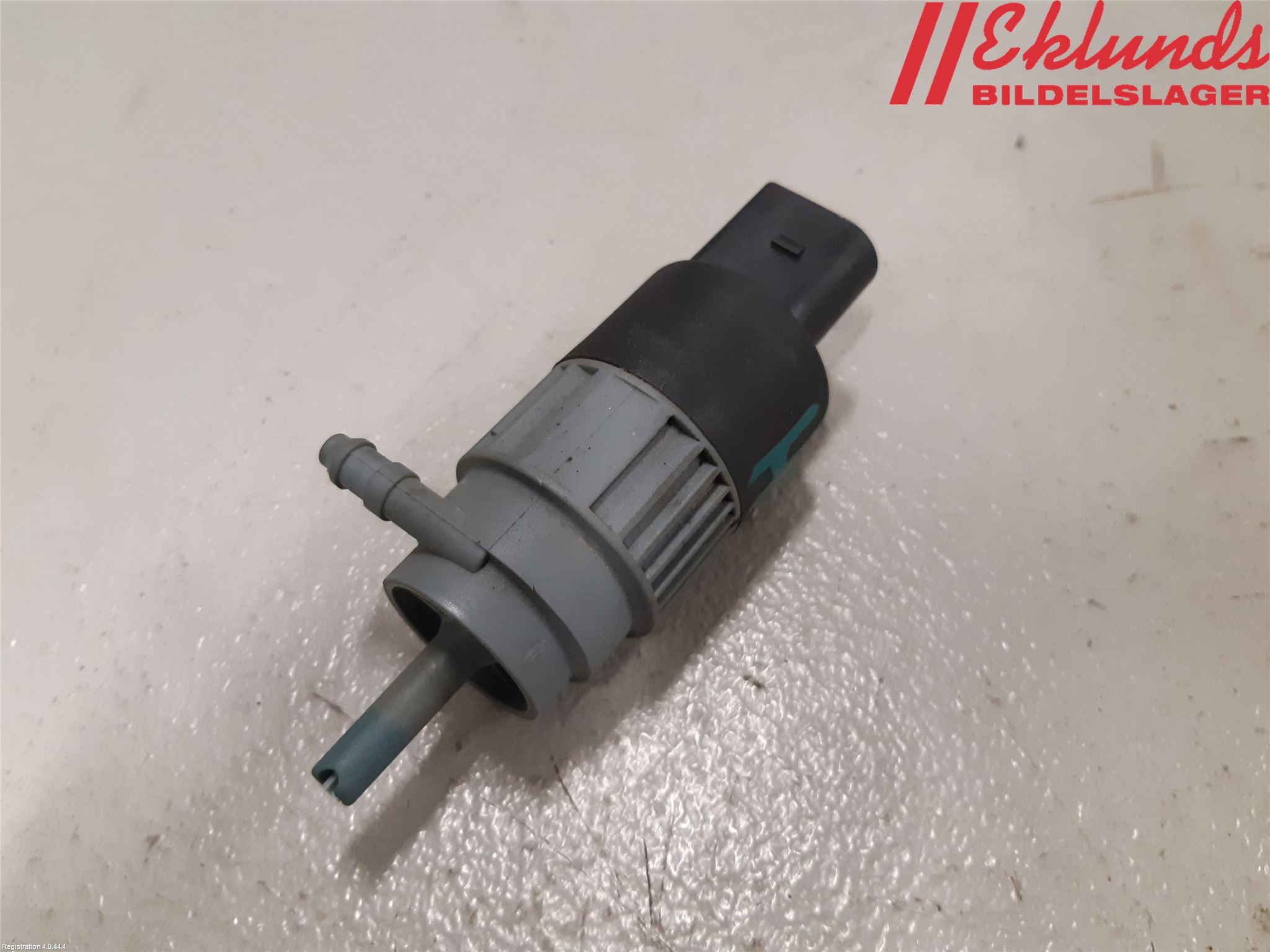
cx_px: 635
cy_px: 476
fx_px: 954
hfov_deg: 67.3
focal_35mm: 26
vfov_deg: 53.1
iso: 200
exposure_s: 1/50
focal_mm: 3.93
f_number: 1.7
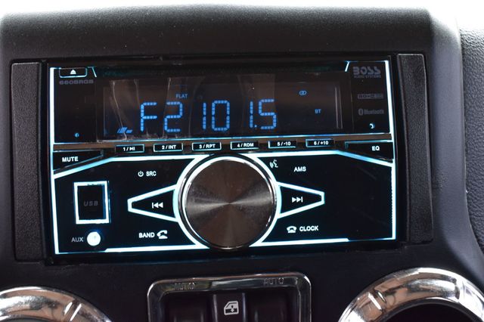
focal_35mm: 44
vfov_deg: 30.8
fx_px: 585
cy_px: 161
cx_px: 242
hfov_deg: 45.0
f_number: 6.3
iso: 1100
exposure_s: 1/15
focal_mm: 29
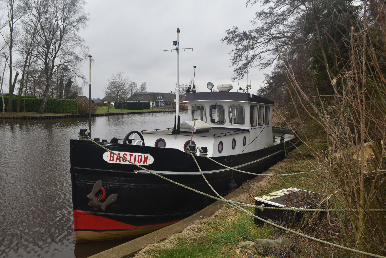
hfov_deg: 67.3
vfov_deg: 48.0
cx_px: 193
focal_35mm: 27
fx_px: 290
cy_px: 129
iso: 110
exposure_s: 1/125
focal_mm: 18
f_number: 5.6
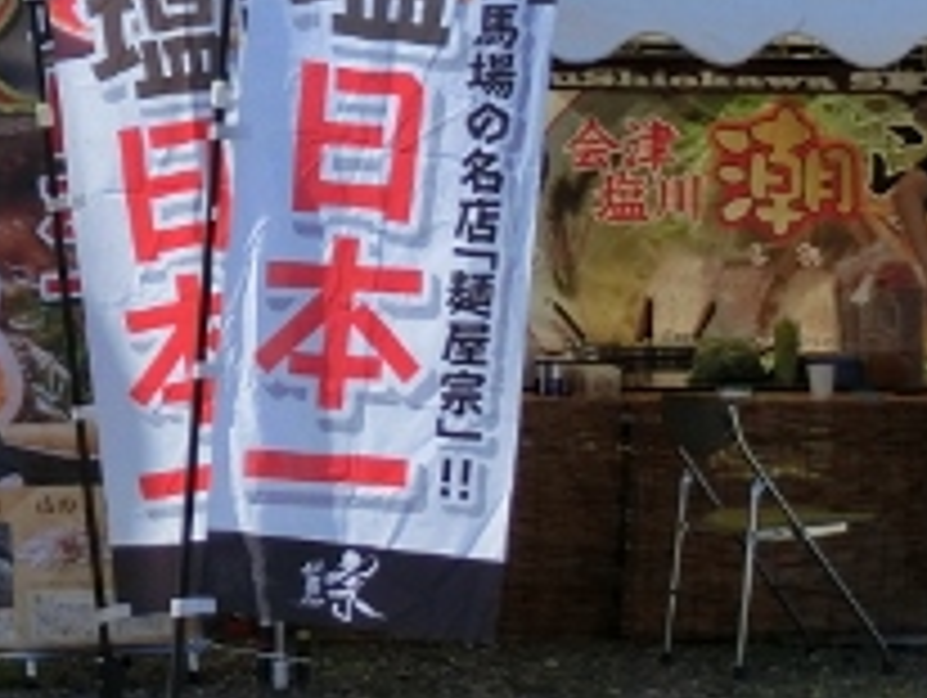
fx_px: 4987
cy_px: -113
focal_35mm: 186
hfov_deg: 10.4
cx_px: -346
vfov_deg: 7.9
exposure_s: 1/1000
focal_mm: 10.7
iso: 160
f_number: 5
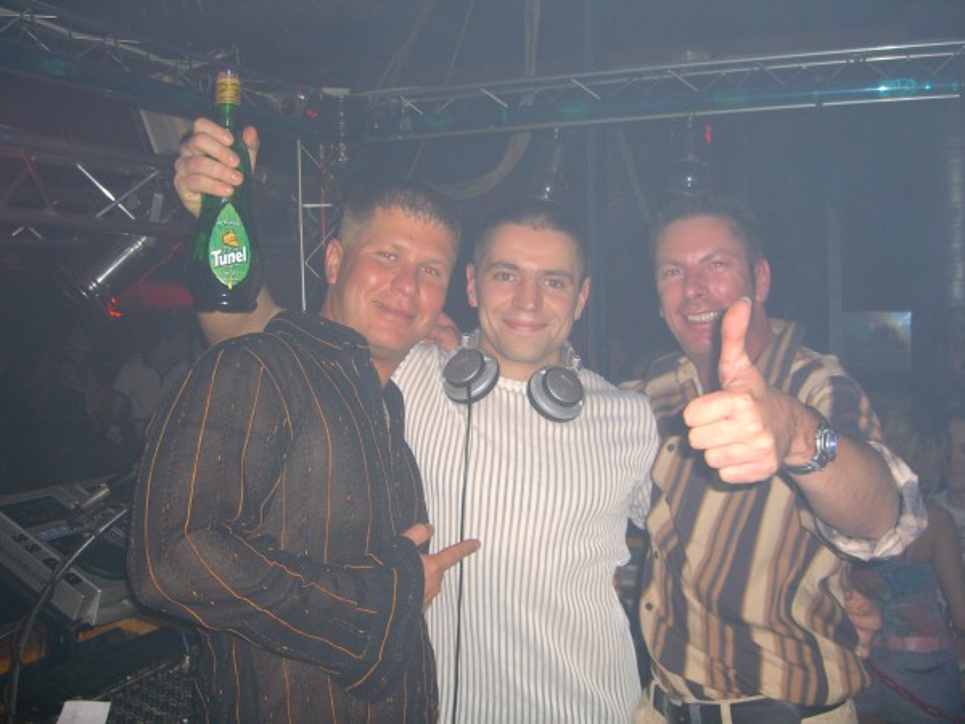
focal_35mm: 38
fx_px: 1059
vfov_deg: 37.7
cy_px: 362
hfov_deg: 49.0
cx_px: 482
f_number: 2.8
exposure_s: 1/60
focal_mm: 7.9
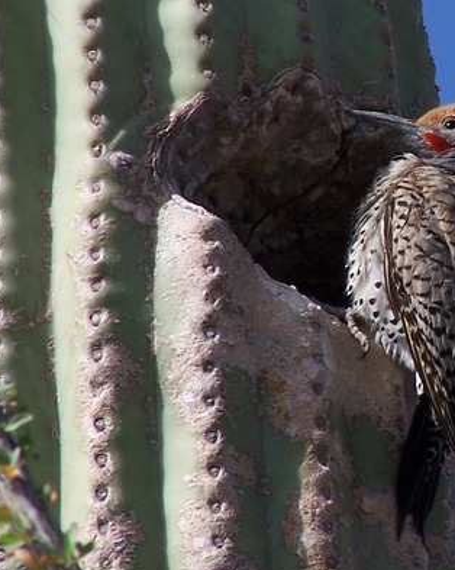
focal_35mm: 944
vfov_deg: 2.1
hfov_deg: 1.6
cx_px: 514
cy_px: 213
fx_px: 15903
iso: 80
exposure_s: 1/640
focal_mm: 63
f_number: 5
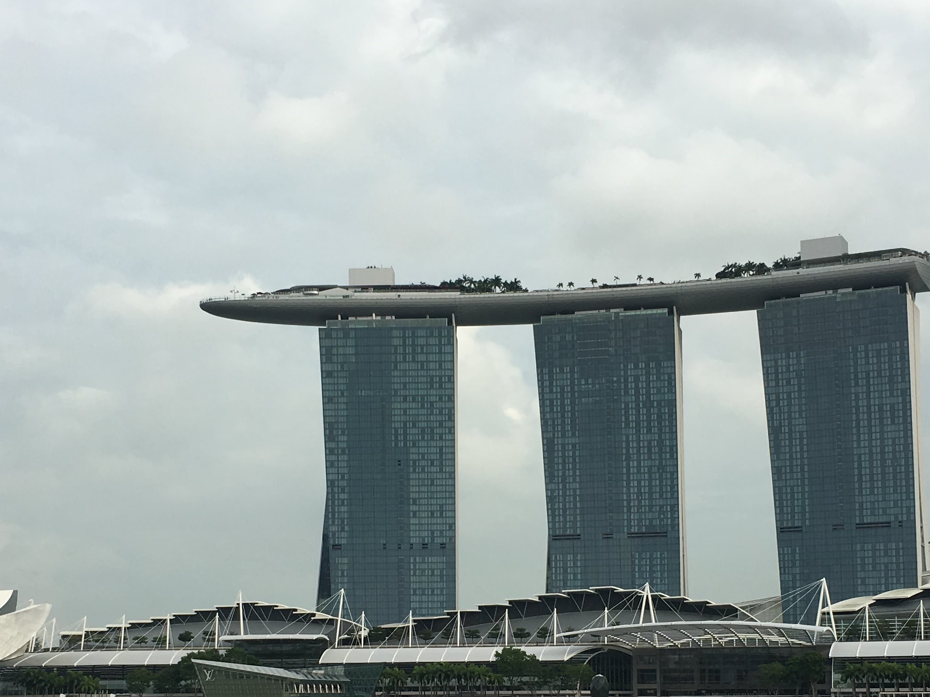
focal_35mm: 59
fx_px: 1585
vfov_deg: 24.5
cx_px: 493
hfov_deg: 32.7
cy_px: 539
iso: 25
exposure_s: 1/1748
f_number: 2.2
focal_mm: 4.15
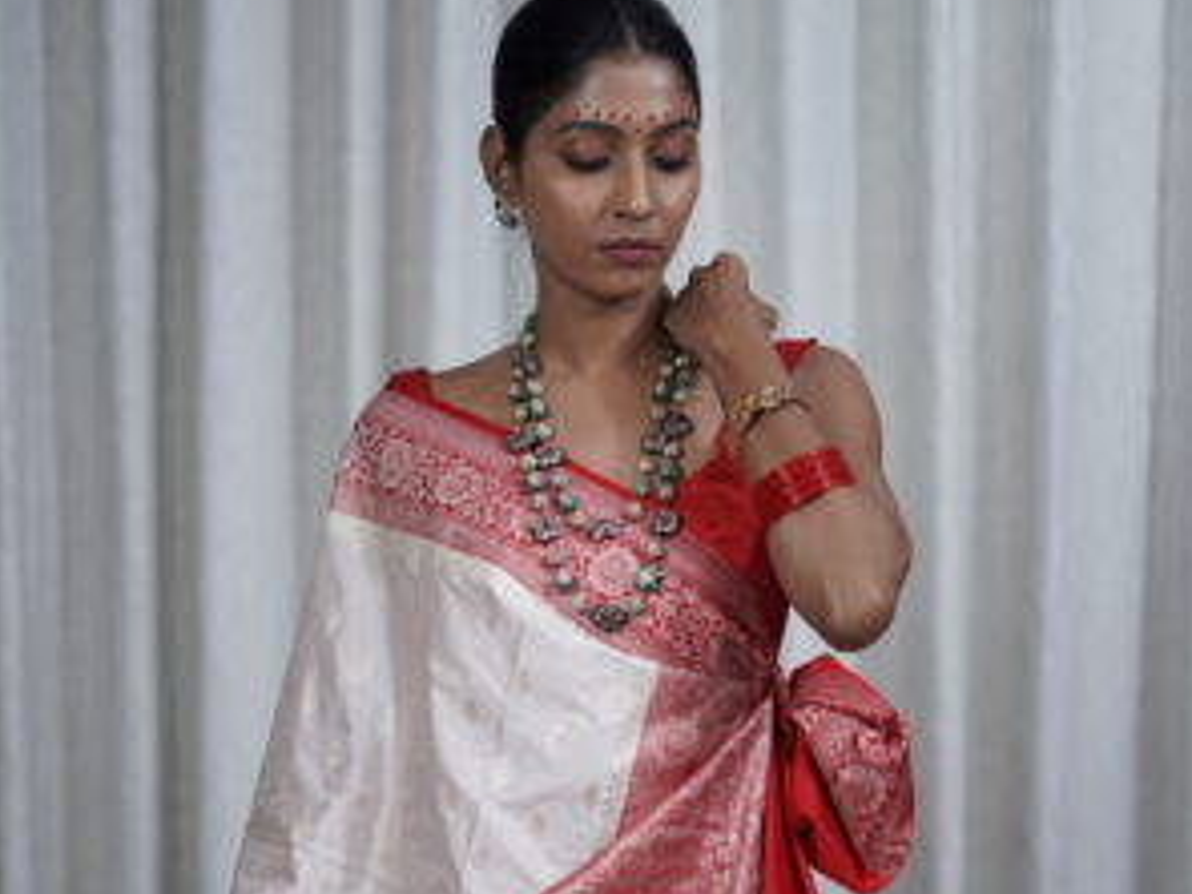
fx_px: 2514
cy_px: 648
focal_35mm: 73
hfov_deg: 26.7
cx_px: 596
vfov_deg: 20.0
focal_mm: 50
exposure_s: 1/125
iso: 250
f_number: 1.8
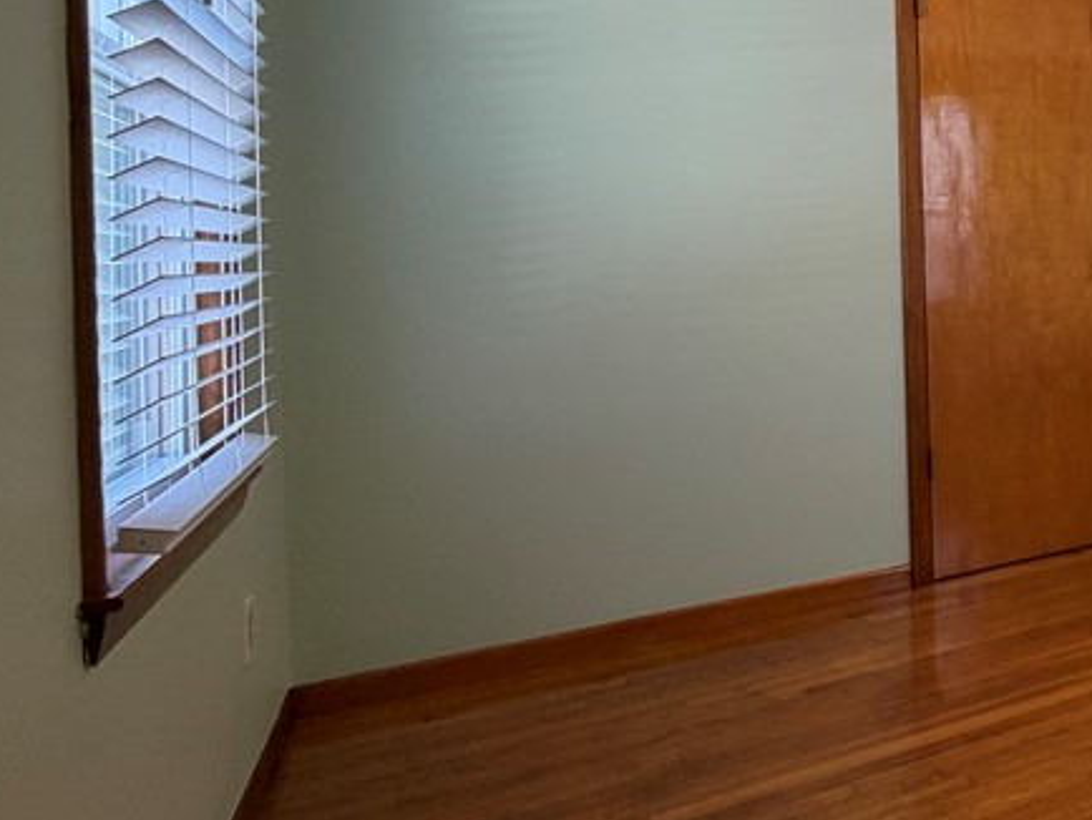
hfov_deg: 42.2
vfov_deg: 42.1
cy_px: 236
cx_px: 1230
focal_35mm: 33
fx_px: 1042
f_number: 2.2
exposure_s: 1/120
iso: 160
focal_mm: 2.22
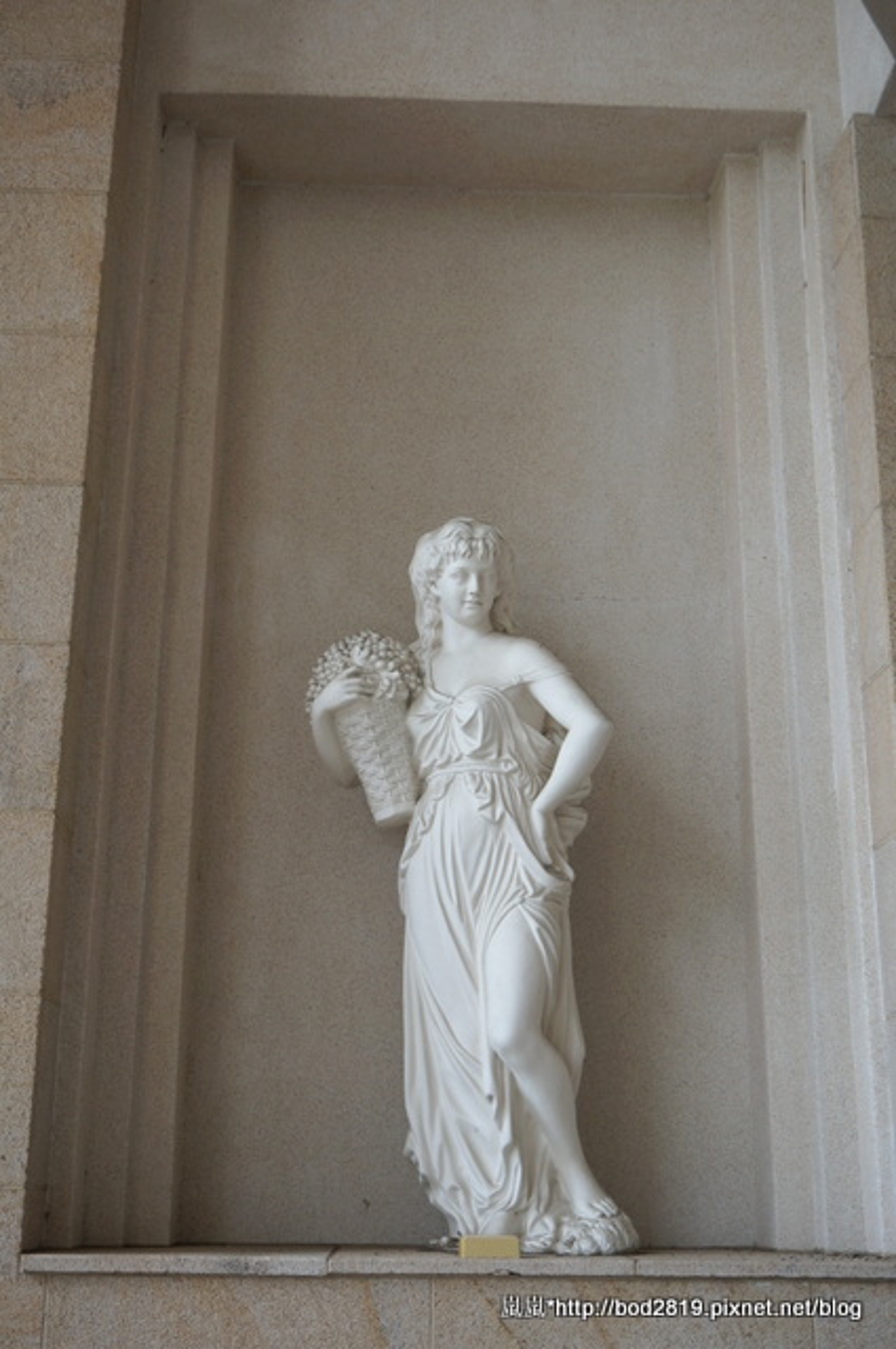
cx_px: 448
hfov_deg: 30.8
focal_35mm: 44
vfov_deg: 45.0
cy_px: 674
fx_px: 1628
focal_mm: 29
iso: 200
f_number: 4.5
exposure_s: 1/160
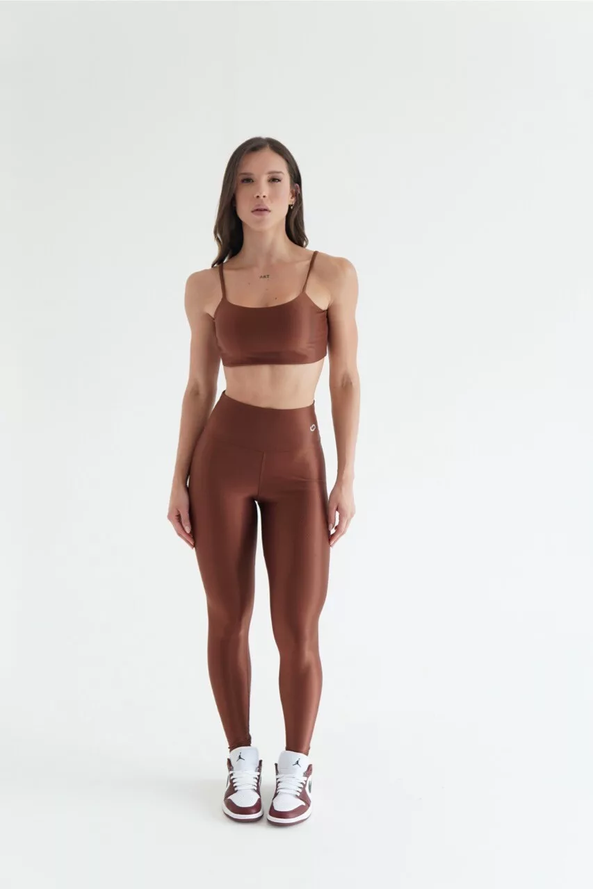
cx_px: 296
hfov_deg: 29.9
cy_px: 444
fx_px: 1112
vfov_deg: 43.6
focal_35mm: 45
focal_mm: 30
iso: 125
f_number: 4.5
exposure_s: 1/100
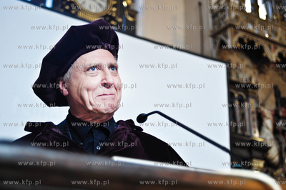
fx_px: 476
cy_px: 95
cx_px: 143
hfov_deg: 33.4
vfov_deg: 22.6
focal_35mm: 60
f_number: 4.2
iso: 1600
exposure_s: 1/125
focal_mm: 60
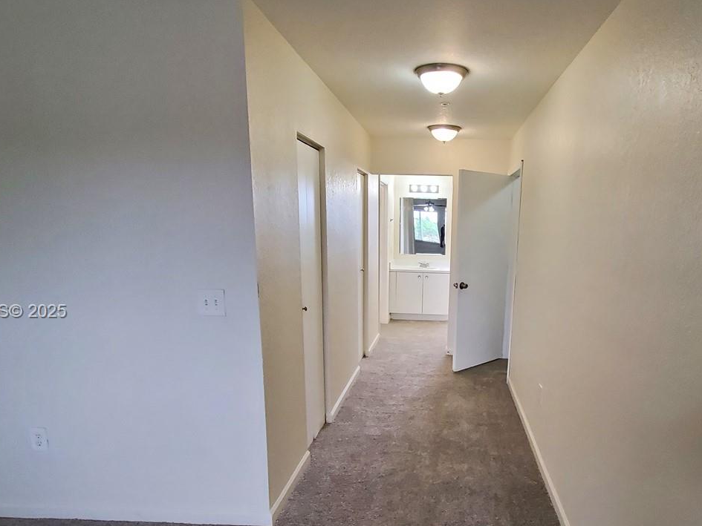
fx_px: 446
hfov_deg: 75.3
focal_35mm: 22
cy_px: 312
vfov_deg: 60.6
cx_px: 429
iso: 160
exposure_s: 1/59
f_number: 2.2
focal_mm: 1.8
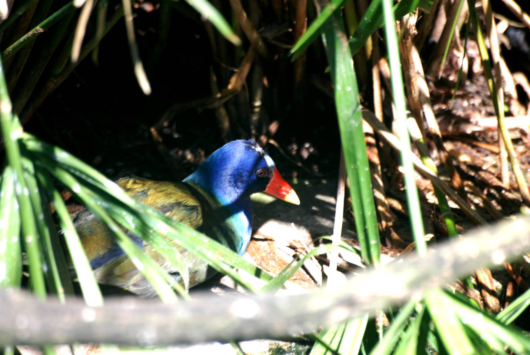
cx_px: 265
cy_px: 178
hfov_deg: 4.6
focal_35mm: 450
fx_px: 6633
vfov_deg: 3.1
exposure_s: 1/160
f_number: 5.6
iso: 400
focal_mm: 300
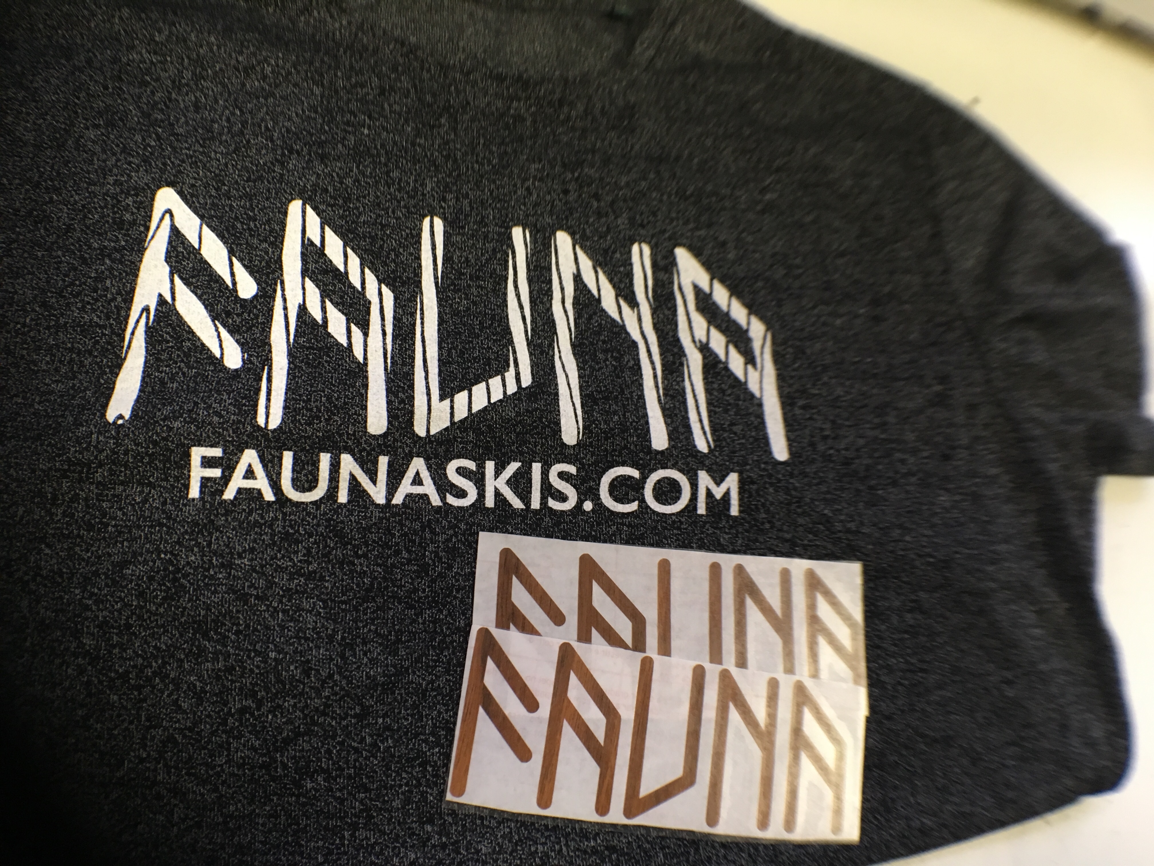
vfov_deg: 48.2
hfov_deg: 61.7
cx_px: 577
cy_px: 433
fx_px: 967
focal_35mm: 29
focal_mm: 4.15
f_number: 2.2
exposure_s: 1/33
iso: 125
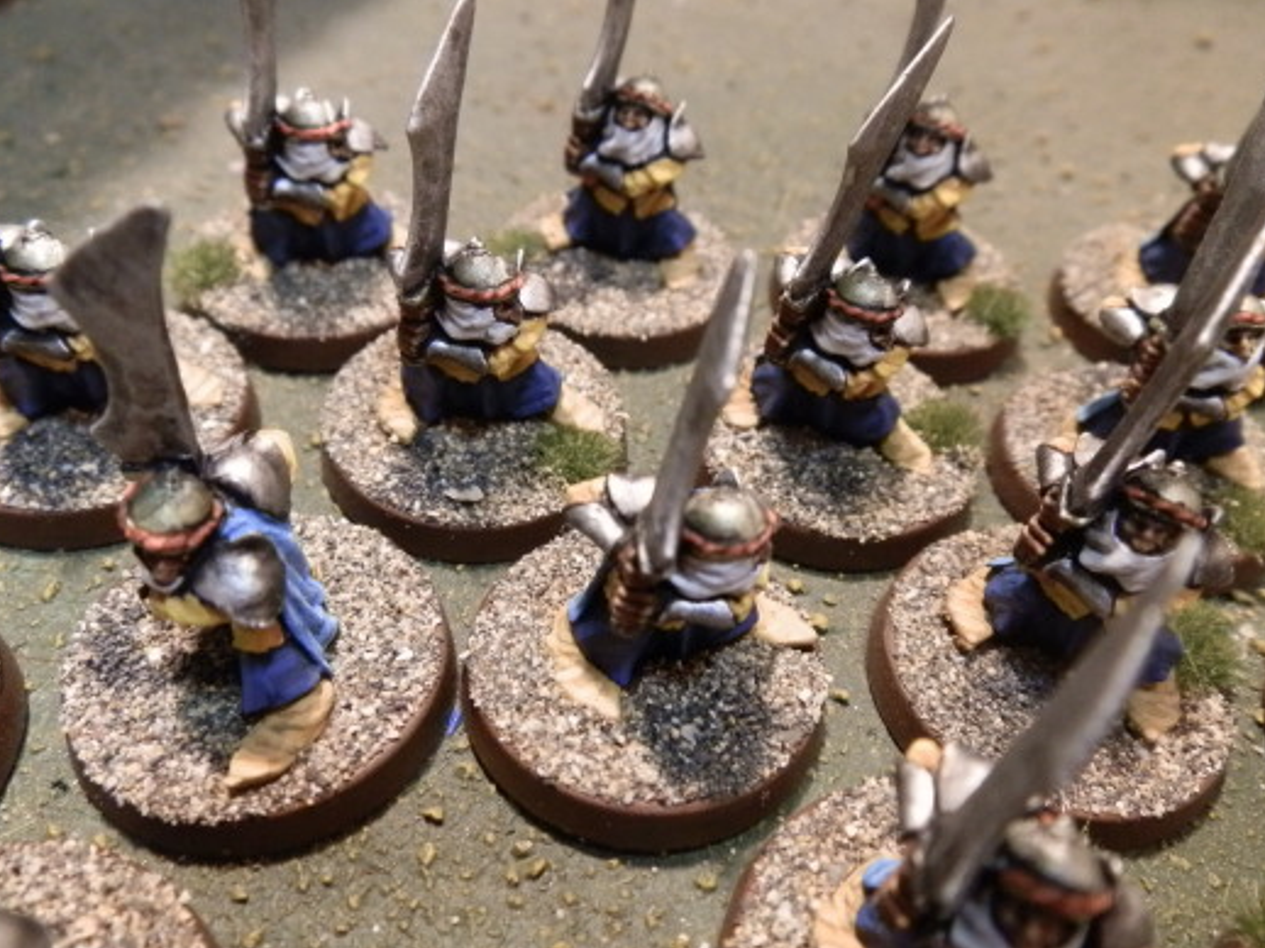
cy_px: 467
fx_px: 1059
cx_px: 623
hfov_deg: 61.7
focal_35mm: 29
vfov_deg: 48.2
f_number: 3.1
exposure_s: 1/60
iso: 400
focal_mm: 5
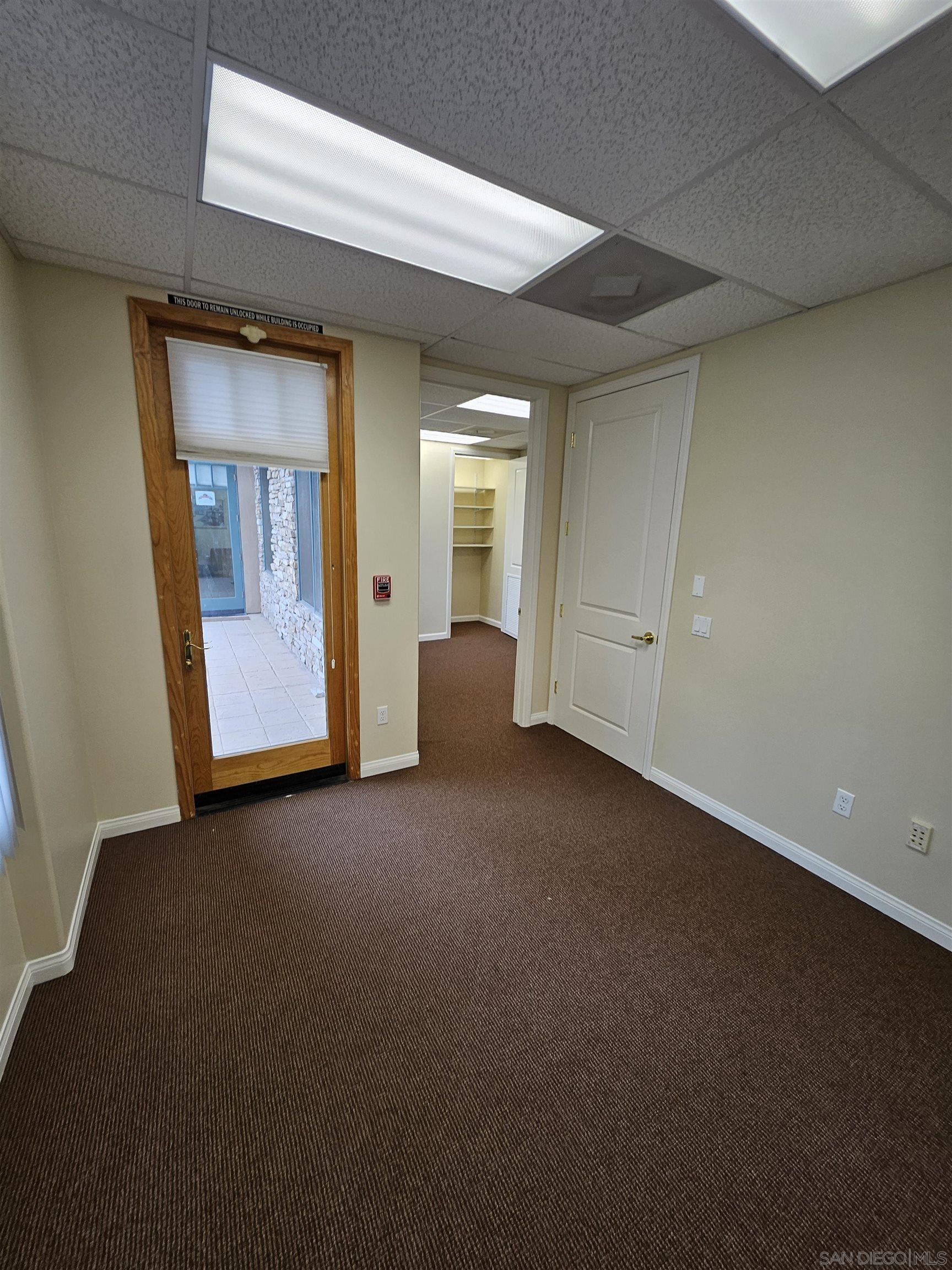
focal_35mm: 13
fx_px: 477
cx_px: 476
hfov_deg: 89.9
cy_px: 635
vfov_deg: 106.2
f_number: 2.2
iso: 40
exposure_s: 1/60
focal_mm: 1.74
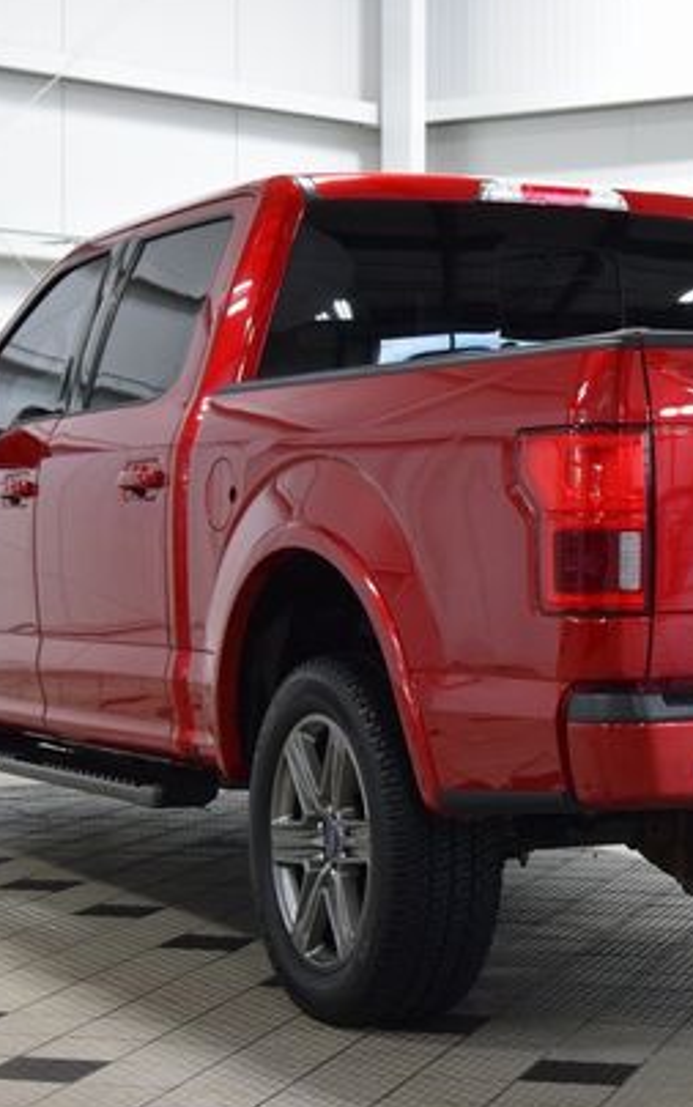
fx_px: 2776
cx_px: 600
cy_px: 566
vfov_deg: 22.5
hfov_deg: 14.1
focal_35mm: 92
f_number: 5
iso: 1600
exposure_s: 1/60
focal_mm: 38
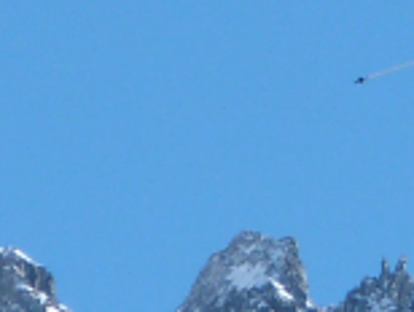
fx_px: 10409
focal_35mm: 869
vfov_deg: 1.7
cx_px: 820
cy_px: 160
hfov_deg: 2.3
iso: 100
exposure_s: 1/640
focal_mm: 32.5
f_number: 4.5
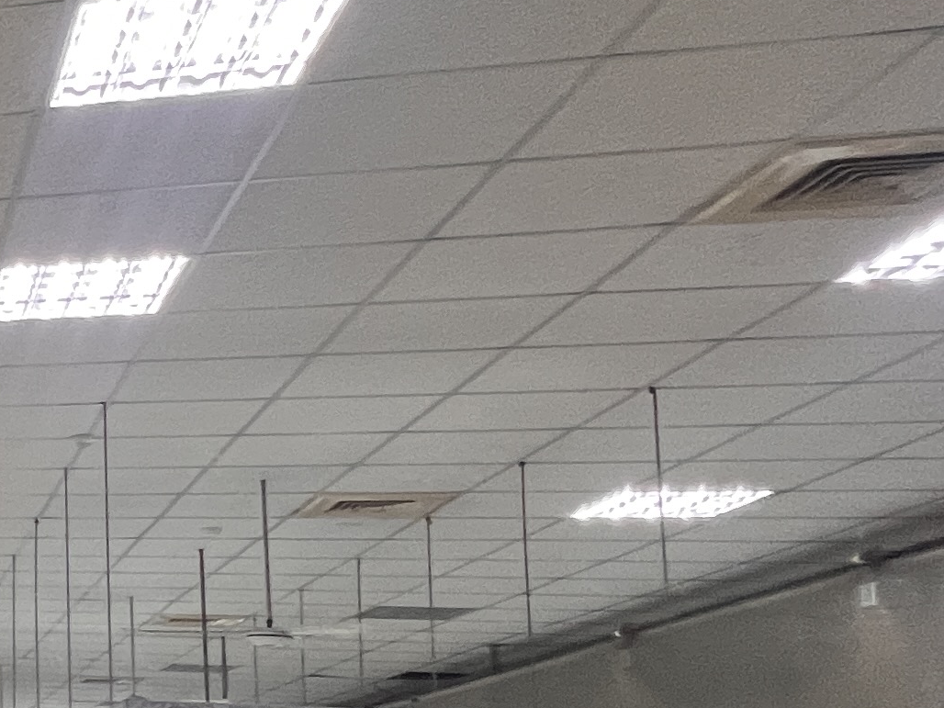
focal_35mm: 51
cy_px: 552
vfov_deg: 28.0
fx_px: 1391
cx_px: -818
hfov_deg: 21.3
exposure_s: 1/120
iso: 200
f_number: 1.8
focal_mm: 1.57
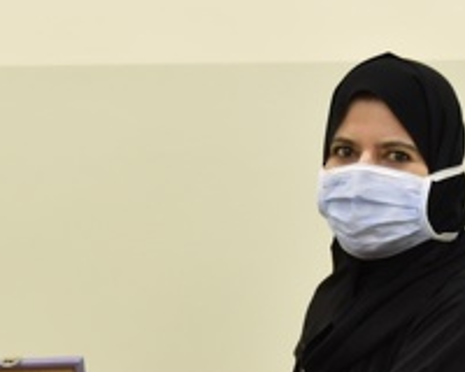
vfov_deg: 7.4
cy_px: 451
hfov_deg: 9.3
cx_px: 239
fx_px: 2849
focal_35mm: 207
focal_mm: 55
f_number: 5.6
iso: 1600
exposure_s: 1/60
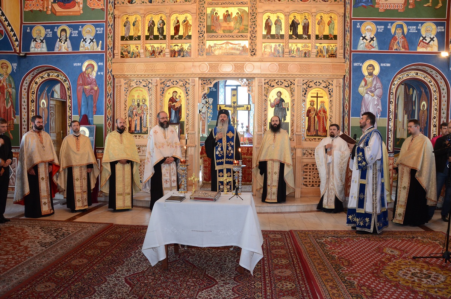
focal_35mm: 27
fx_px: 337
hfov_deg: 67.5
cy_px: 150
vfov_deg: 47.7
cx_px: 226
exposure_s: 1/30
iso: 1000
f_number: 5
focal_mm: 18
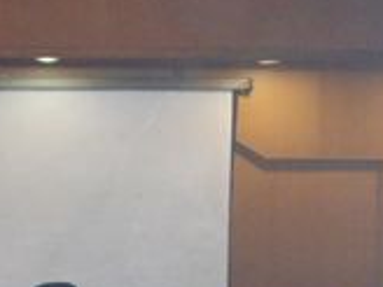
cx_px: -49
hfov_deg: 11.7
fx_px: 1837
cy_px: 372
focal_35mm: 166
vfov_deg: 8.8
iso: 200
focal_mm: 6.6
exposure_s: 1/45
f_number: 3.5
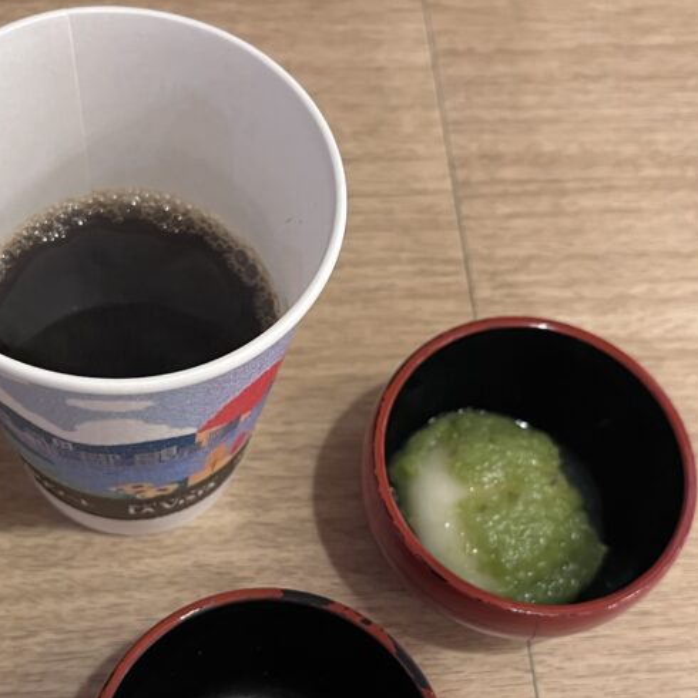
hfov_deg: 35.3
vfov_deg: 34.8
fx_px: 1095
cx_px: 285
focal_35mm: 48
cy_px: 499
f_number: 1.6
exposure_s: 1/50
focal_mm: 5.1
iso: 400
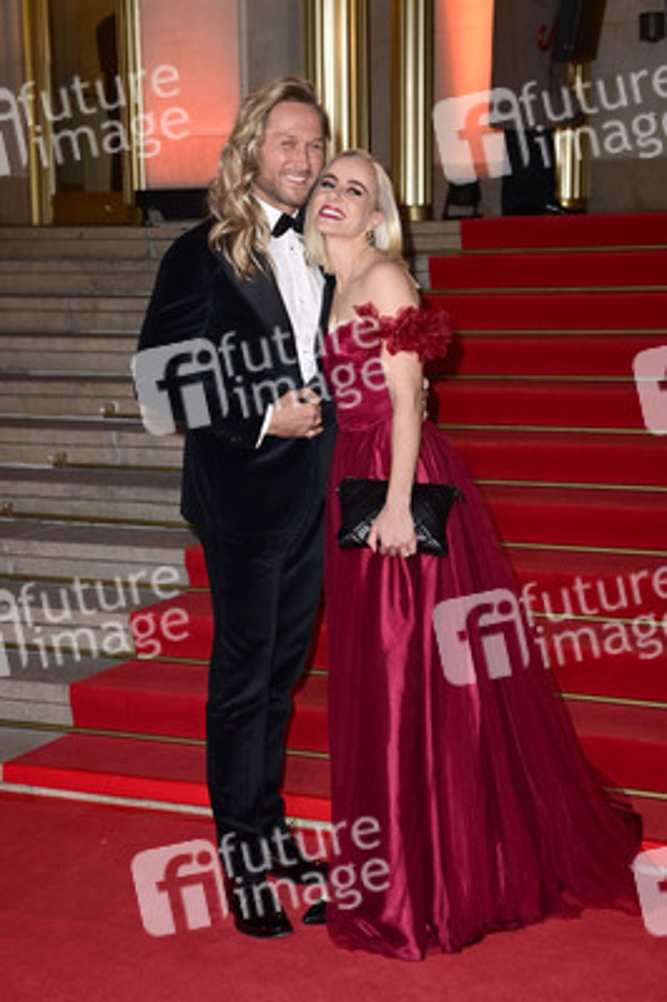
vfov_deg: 31.0
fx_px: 1809
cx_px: 334
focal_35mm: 65
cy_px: 501
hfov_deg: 20.9
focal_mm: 65
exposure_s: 1/60
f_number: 5
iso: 2000
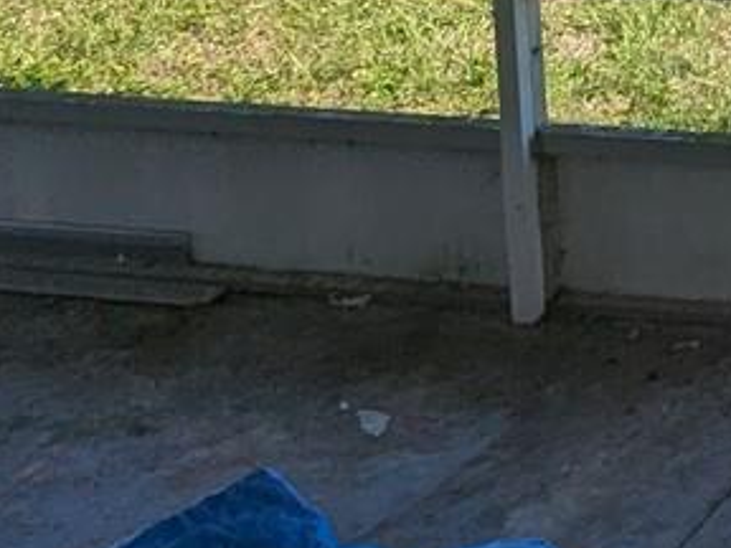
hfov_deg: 16.8
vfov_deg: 14.3
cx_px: 1434
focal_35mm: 89
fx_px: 1879
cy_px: -497
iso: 56
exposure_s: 1/959
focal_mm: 2.35
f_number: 2.2
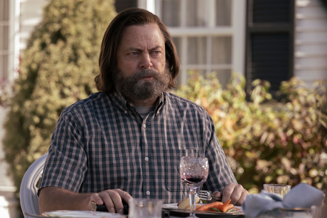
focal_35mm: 129
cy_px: 109
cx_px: 164
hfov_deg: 15.9
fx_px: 1171
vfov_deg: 10.6
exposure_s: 1/400
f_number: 5.6
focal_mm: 129
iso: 400
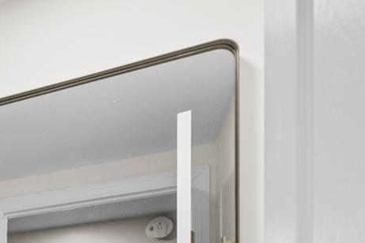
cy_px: 374
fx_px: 496
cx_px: -200
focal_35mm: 49
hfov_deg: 26.8
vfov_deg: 22.2
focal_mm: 14
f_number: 8
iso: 500
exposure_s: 1/25
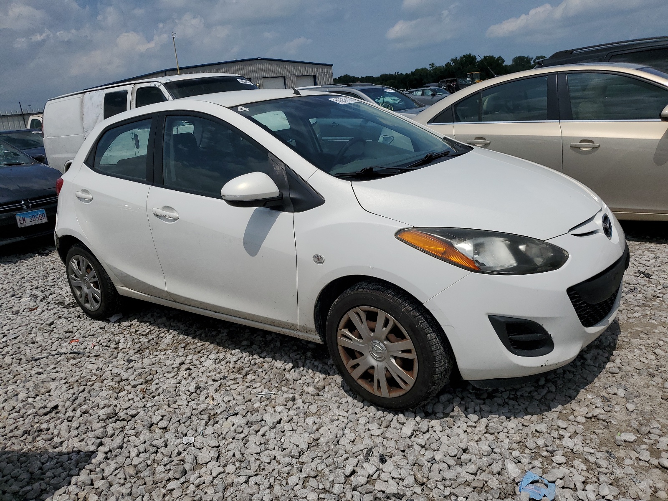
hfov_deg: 67.3
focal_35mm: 26
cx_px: 334
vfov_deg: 53.1
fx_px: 502
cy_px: 250
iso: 52
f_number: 1.5
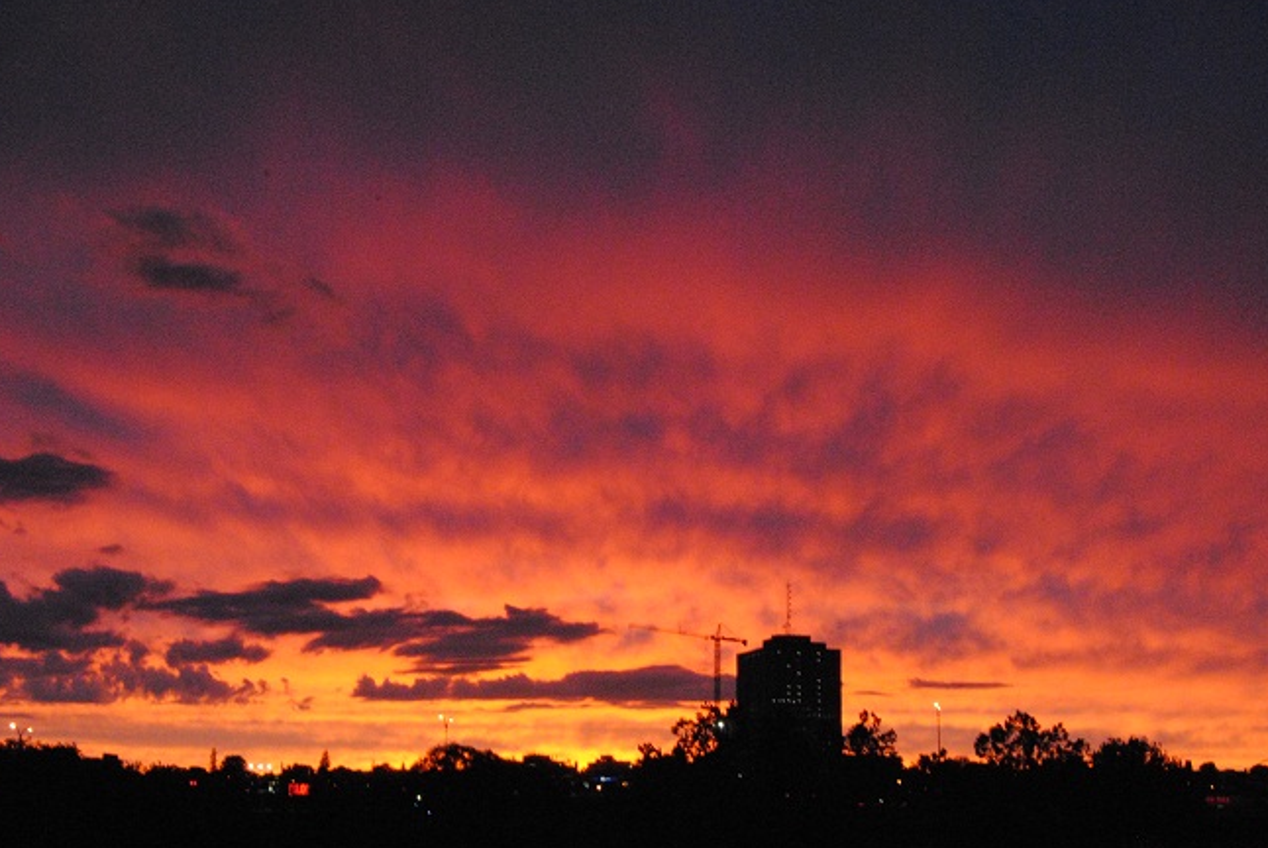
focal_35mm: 52
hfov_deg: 38.1
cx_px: 661
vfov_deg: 26.0
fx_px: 1833
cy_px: 504
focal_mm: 28
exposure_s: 1/10
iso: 1600
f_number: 25
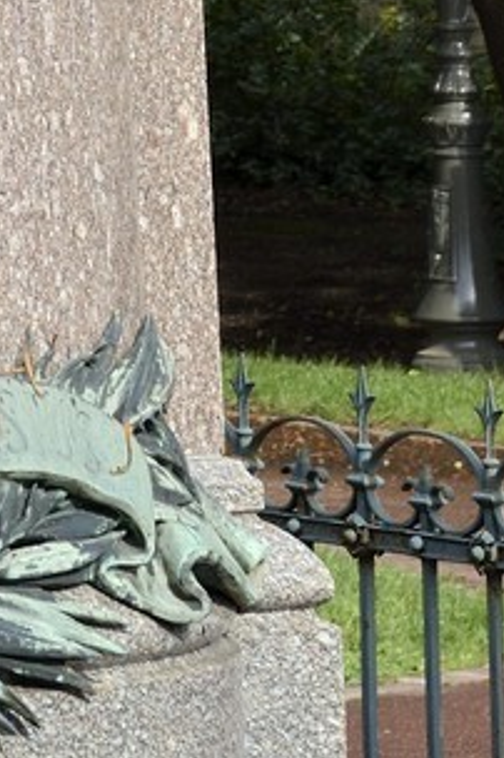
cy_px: -1062
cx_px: -534
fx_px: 6861
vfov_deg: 6.1
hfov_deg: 4.2
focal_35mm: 326
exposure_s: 1/160
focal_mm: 62
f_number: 11
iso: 200
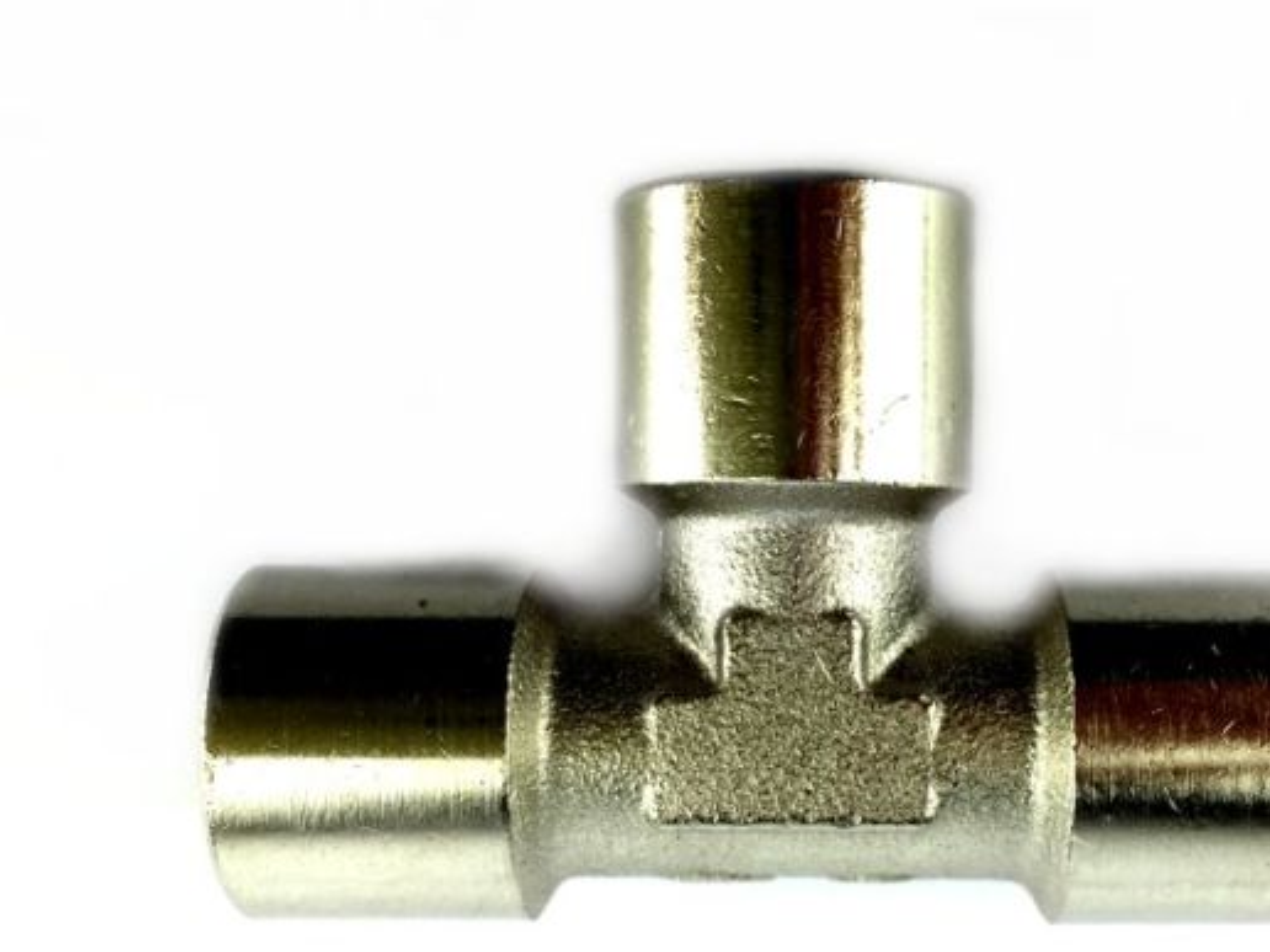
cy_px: 640
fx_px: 1651
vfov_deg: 31.9
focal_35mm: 45
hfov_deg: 41.7
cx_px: 817
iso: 32
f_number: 2.2
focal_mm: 4.15
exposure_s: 1/252
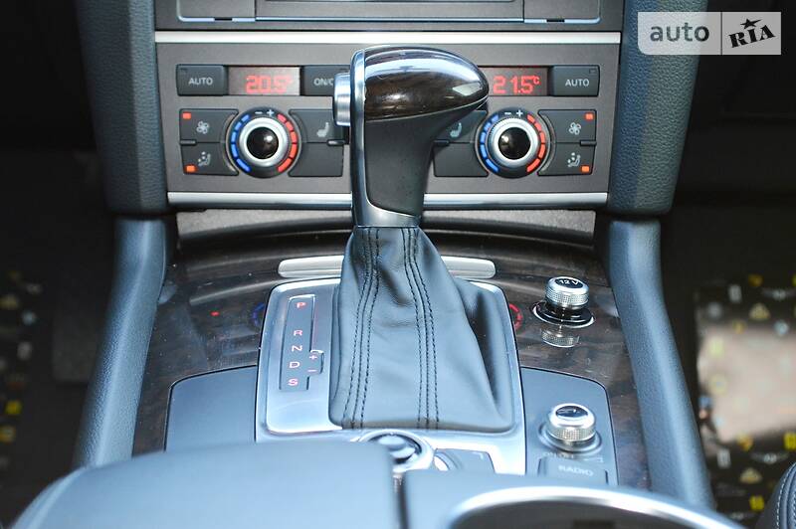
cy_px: 264
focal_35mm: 72
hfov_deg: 28.1
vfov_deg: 18.9
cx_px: 398
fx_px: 1591
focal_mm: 48
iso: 900
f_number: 5.6
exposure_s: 1/60
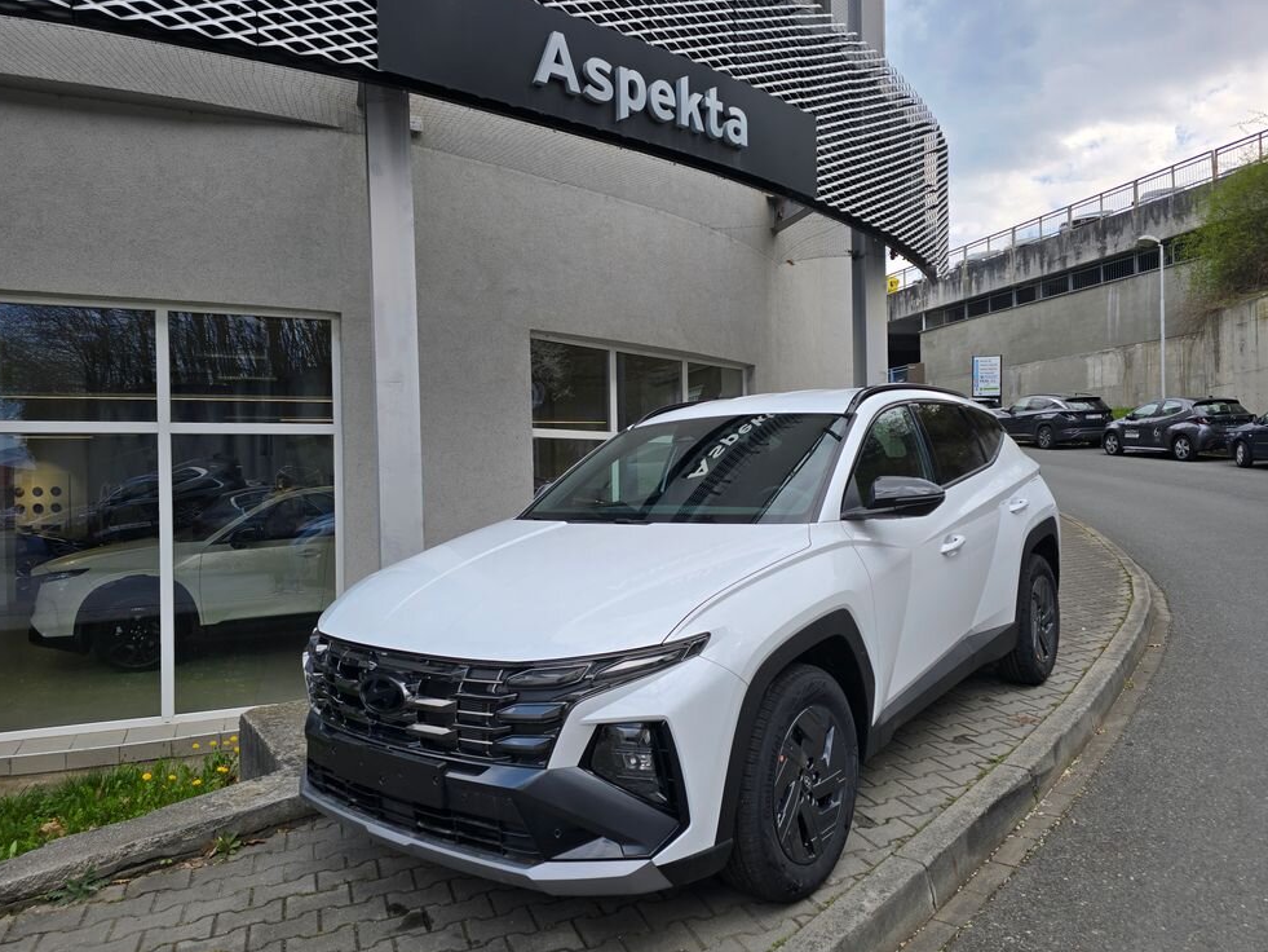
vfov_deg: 56.8
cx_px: 627
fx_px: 879
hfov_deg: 71.6
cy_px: 486
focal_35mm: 24
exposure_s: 1/347
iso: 12
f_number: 1.7
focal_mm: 6.3
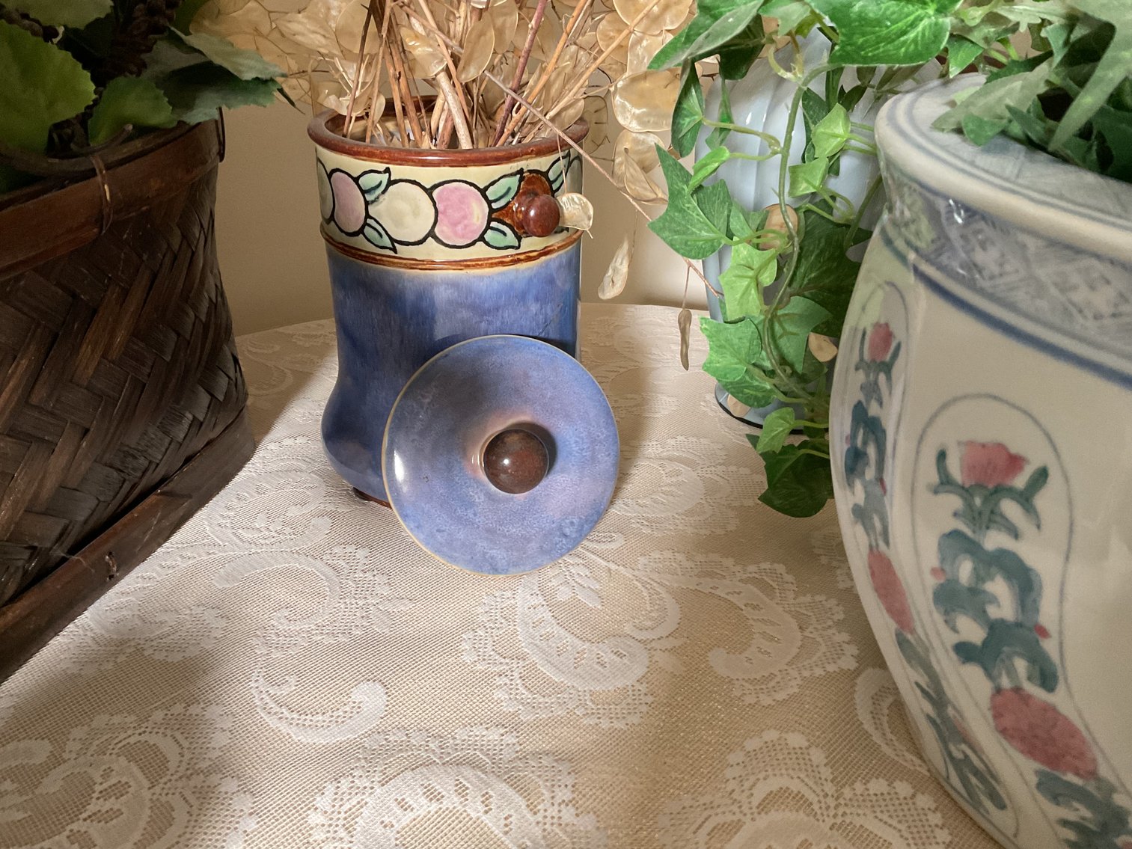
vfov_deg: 48.2
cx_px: 566
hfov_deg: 61.7
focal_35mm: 29
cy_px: 424
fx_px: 948
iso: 200
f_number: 1.8
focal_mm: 3
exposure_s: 1/60
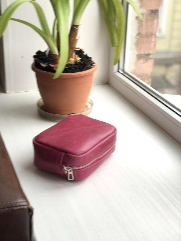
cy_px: 120
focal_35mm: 52
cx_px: 90
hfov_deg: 28.0
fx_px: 363
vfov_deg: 36.8
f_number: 2.4
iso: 25
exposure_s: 1/50
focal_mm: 6
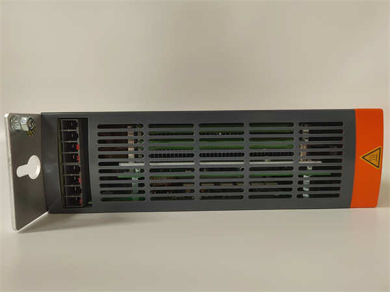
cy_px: 146
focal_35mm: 23
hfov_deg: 73.9
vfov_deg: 58.9
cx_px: 195
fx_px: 259
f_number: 1.9
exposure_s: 1/100
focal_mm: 5.52
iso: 1931
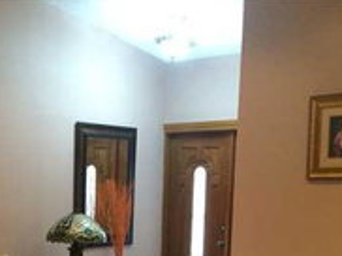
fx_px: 671
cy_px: 297
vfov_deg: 20.3
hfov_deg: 28.2
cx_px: 89
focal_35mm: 68
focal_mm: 4.15
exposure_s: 1/30
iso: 320
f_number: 2.2
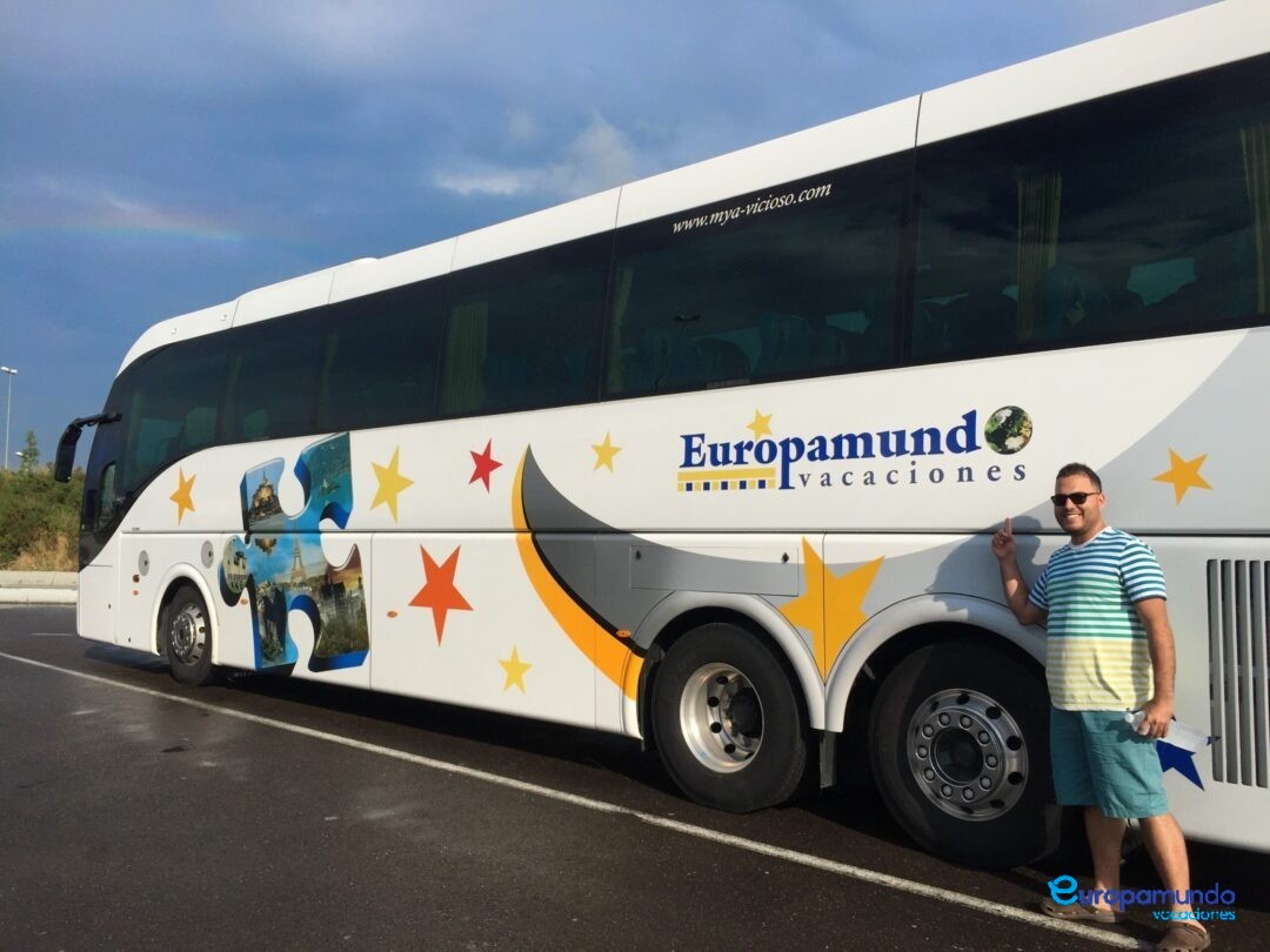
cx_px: 635
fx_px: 1064
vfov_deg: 48.2
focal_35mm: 29
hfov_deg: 61.7
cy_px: 476
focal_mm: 4.15
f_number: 2.2
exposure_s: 1/4405
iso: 32
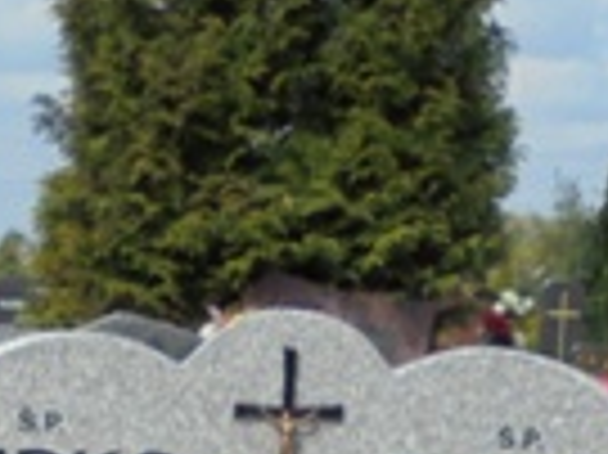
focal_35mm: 123
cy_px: 948
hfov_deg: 16.0
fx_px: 2158
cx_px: 293
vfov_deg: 10.8
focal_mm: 4.6
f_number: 11.5
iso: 100
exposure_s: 1/100
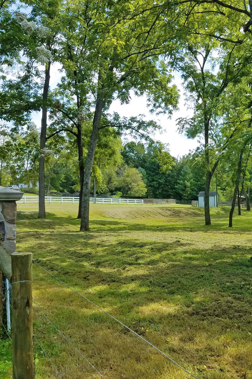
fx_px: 388
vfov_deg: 51.9
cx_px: 189
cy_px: 190
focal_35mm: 37
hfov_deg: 35.1
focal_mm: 4.2
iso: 40
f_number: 1.7
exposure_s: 1/1128
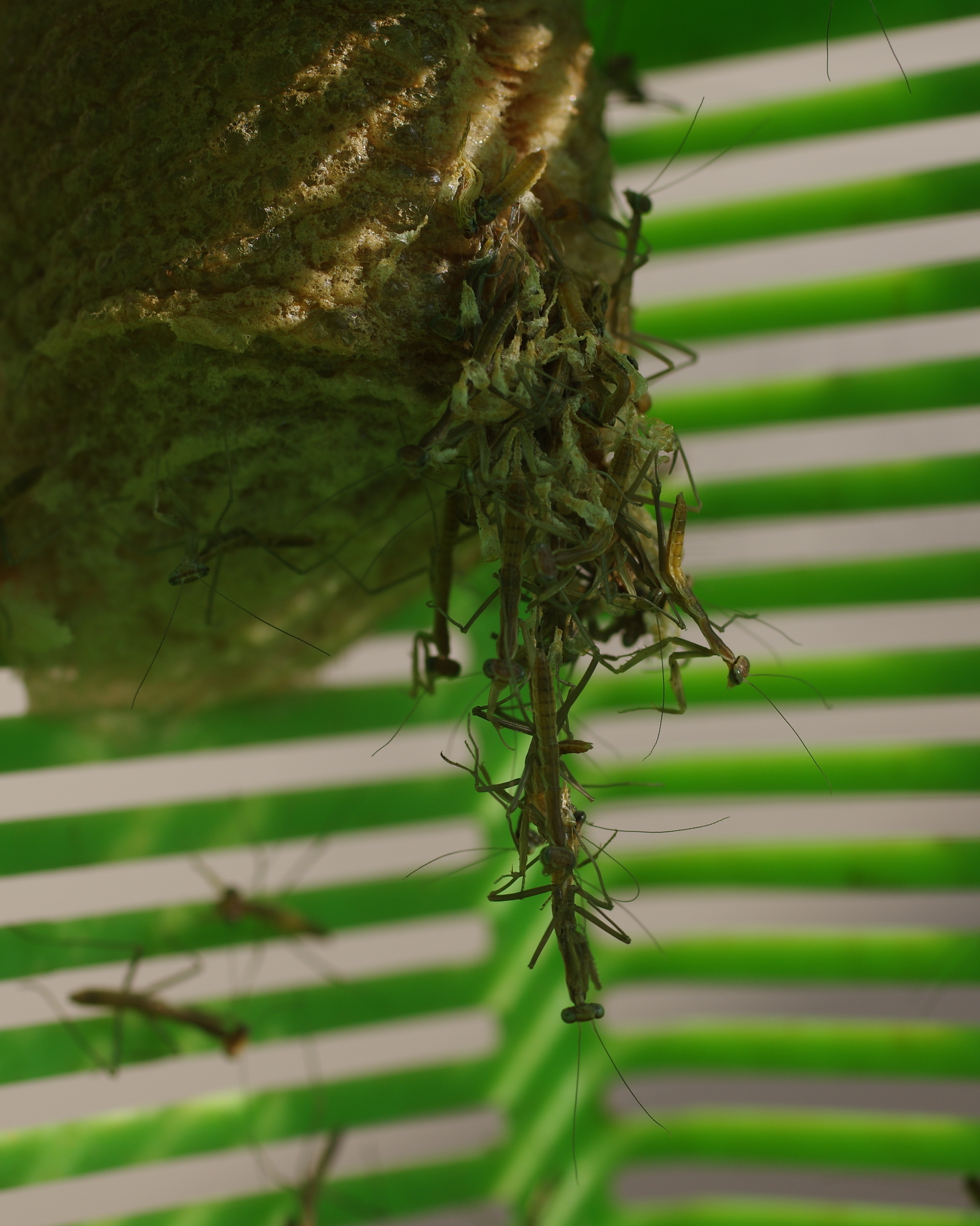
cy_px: 614
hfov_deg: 14.5
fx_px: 3843
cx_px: 493
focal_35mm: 106
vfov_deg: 18.1
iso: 100
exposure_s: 1/400
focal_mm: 50
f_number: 5.6
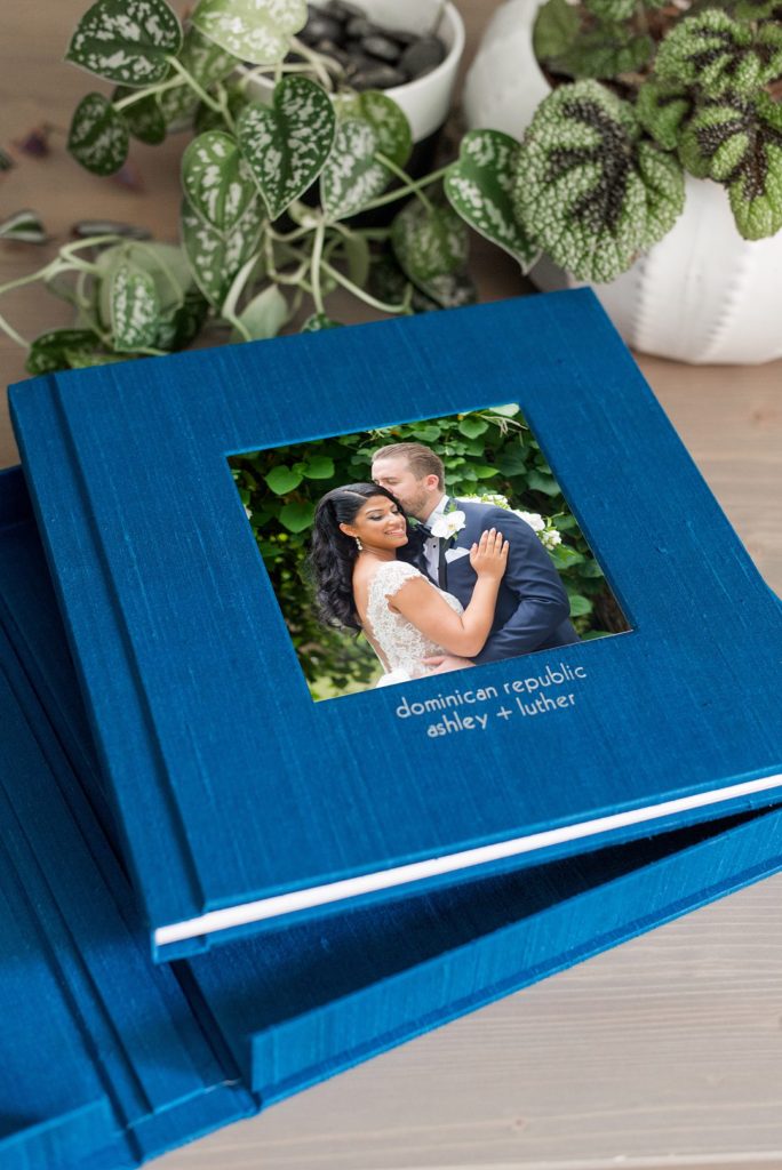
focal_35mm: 50
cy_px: 585
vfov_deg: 39.6
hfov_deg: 27.0
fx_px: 1627
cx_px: 391
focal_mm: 50
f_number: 3.2
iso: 1600
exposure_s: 1/125
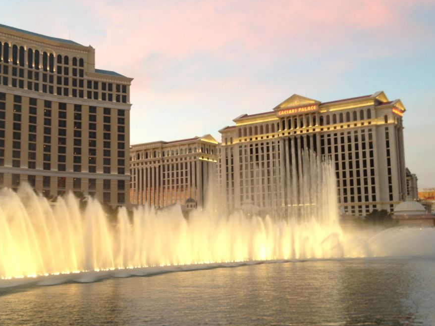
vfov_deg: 28.6
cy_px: 164
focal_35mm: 51
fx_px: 641
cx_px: 170
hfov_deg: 37.3
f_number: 2.4
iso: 64
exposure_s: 1/24
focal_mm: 4.28
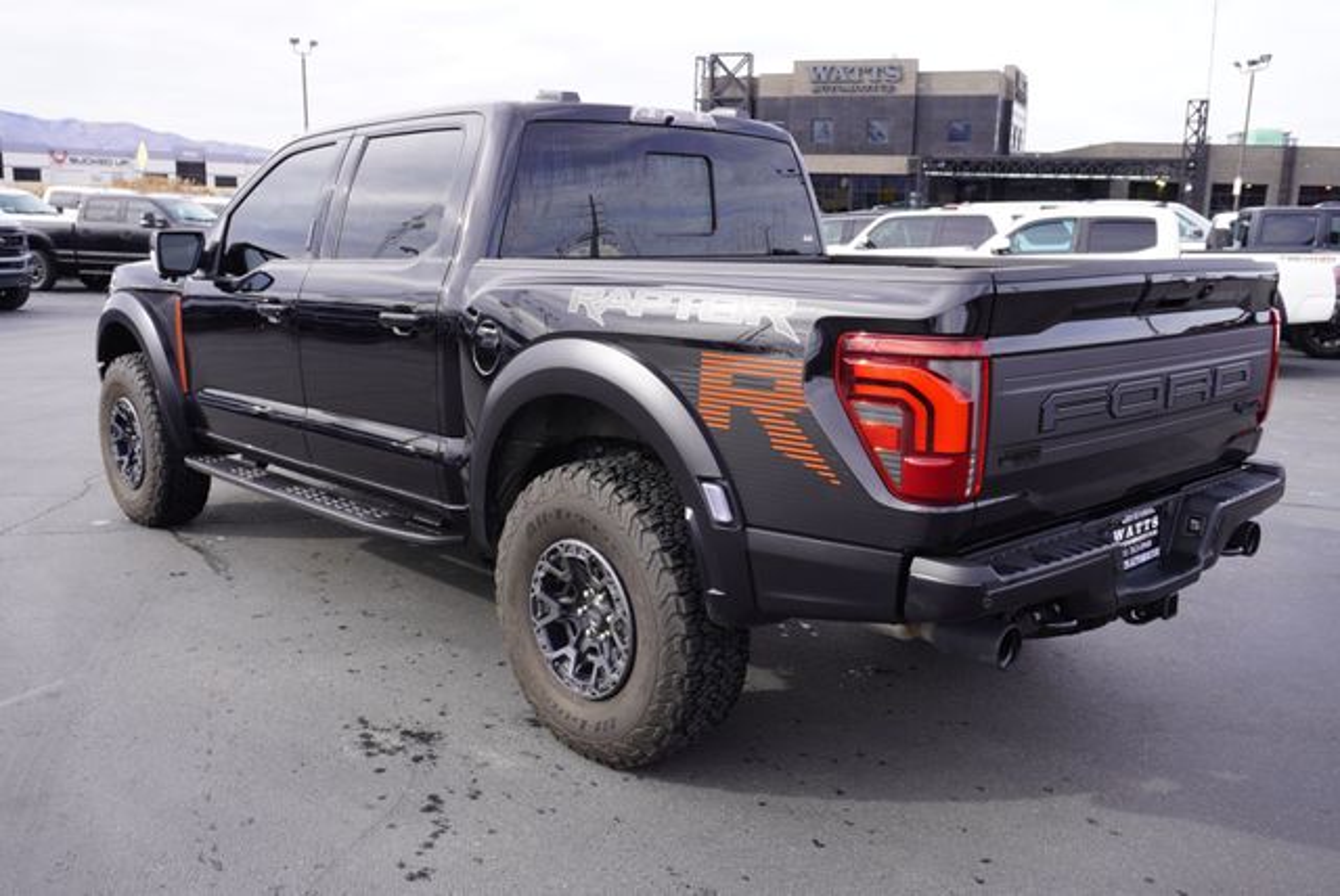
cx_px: 670
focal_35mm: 32
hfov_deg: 59.4
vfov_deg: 41.8
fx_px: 1174
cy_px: 448
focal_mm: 21
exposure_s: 1/100
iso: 100
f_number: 6.3
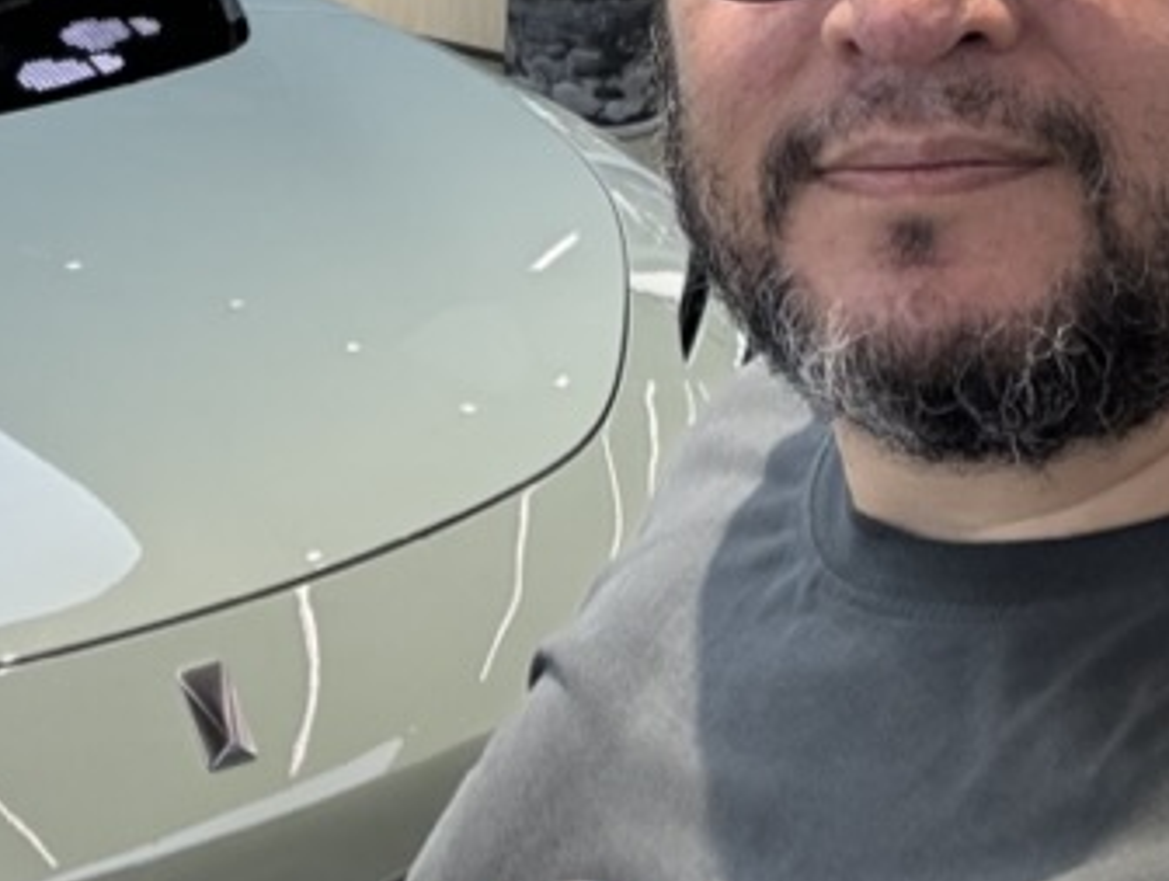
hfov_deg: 27.3
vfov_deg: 20.7
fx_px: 2367
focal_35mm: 70
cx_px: 264
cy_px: 103
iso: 64
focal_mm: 2.69
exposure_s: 1/50
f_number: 1.9
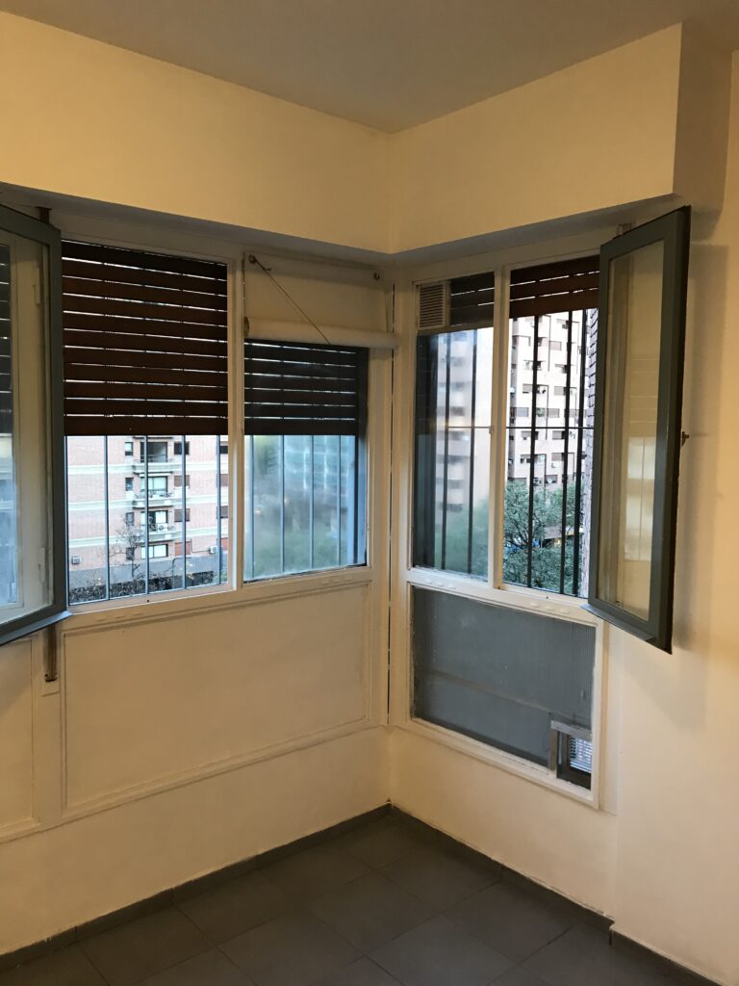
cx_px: 370
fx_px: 797
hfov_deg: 49.7
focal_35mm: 28
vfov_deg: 63.4
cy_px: 493
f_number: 1.8
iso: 50
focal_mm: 3.99
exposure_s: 1/17
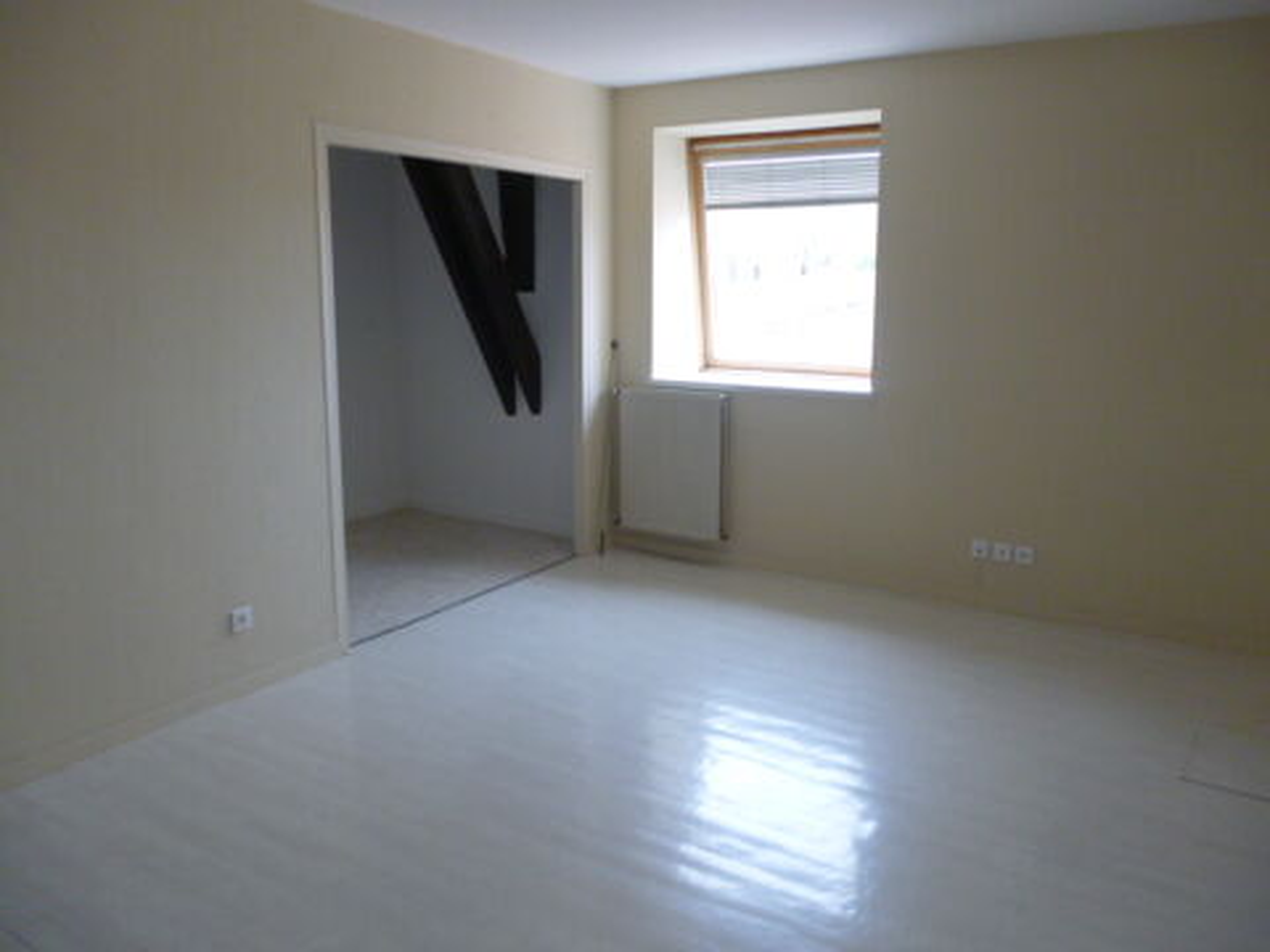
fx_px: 1027
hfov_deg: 63.4
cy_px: 476
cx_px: 635
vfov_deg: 49.7
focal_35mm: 28
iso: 250
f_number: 3.1
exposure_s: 1/60
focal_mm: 5
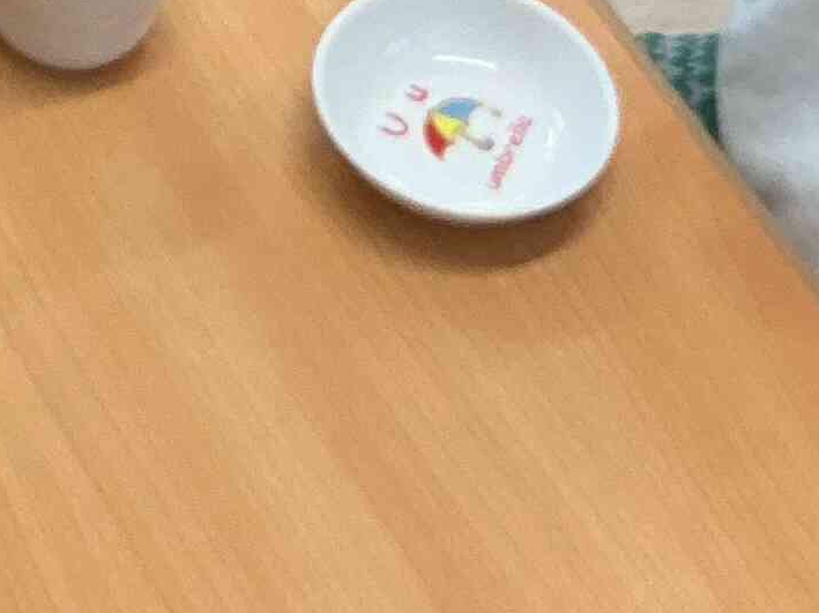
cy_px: -511
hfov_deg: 11.9
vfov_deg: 8.6
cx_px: 81
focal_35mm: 165
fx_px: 3902
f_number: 1.8
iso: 50
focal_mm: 3
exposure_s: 1/120
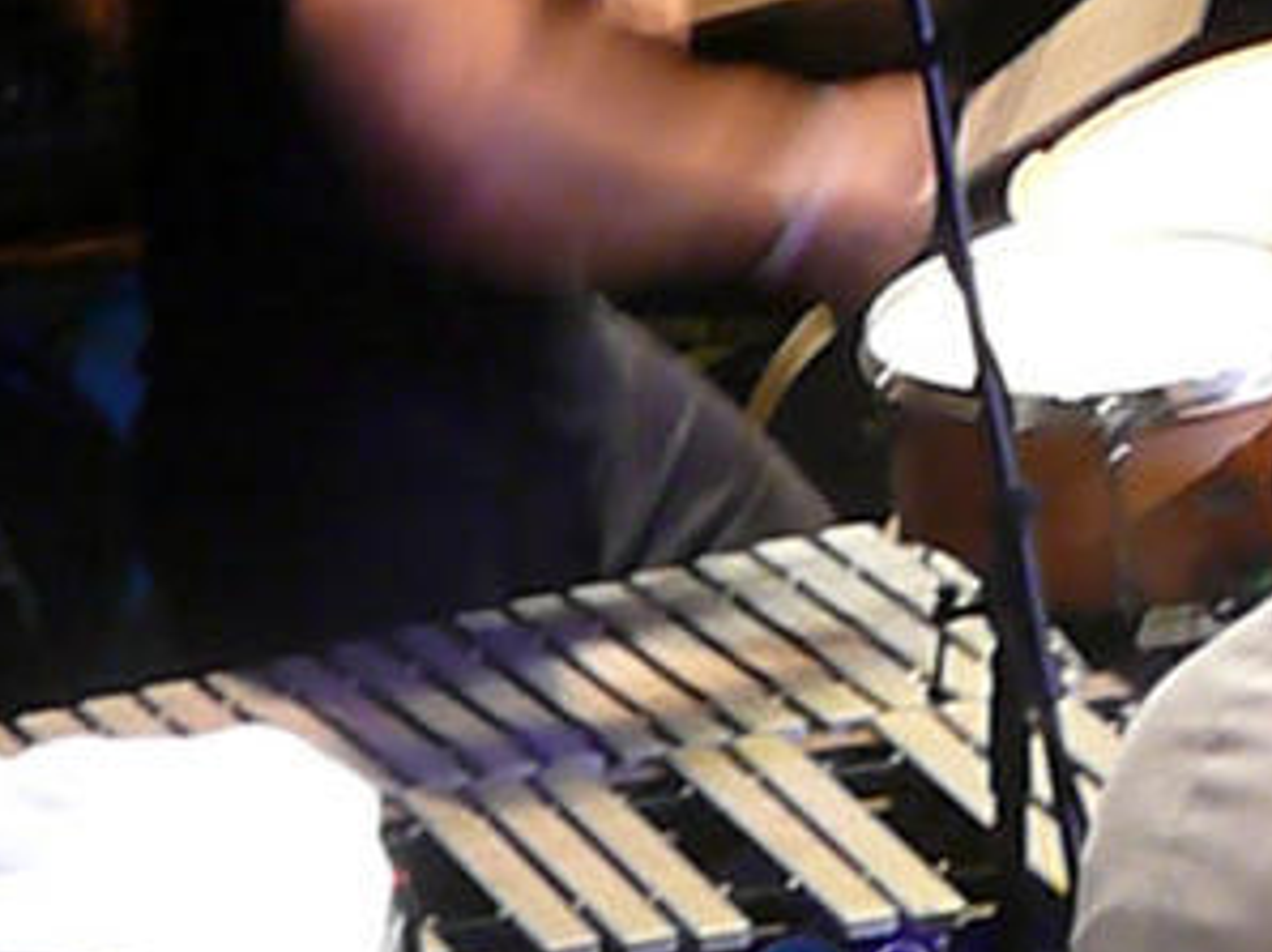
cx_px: 1110
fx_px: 11676
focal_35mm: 318
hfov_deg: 6.2
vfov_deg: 4.7
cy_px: 17
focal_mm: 22
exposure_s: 1/30
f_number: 4
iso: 800
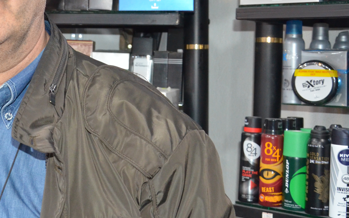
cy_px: 58
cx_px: 7
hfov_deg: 25.3
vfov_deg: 16.7
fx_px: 742
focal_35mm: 78
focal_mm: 24
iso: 1600
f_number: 5.6
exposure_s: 1/60
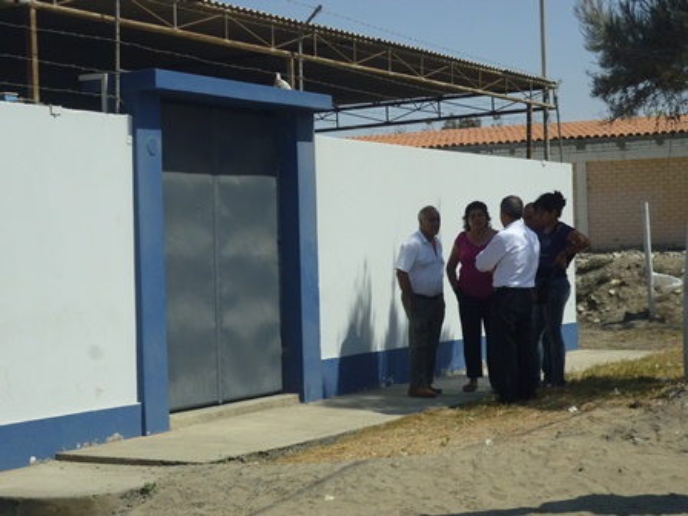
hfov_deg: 25.0
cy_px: 258
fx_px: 1550
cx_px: 344
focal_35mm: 78
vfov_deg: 18.9
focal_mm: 13.9
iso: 250
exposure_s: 1/200
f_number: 16
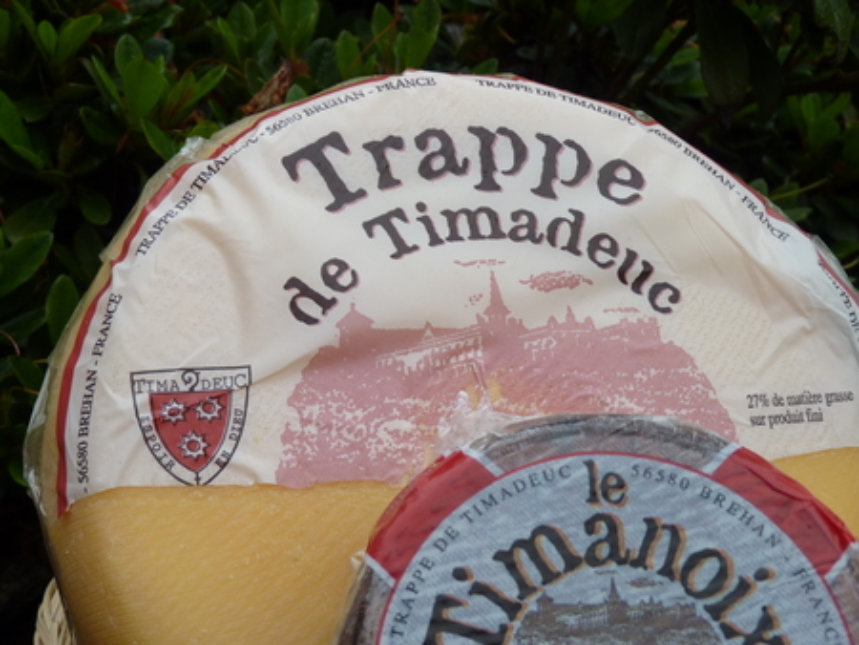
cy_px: 408
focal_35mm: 60
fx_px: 1490
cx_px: 346
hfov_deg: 32.1
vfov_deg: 24.4
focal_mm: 8
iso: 80
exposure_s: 1/100
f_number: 3.2
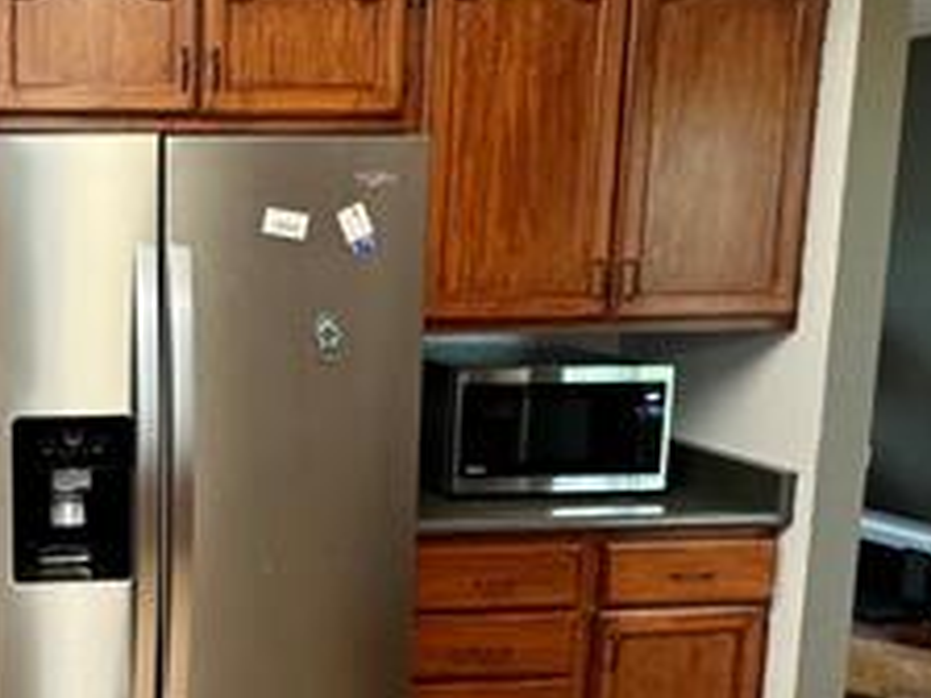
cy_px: 372
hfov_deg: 41.3
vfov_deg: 35.9
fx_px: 1076
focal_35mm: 40
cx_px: 21
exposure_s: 1/60
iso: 400
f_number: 2.2
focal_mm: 2.22
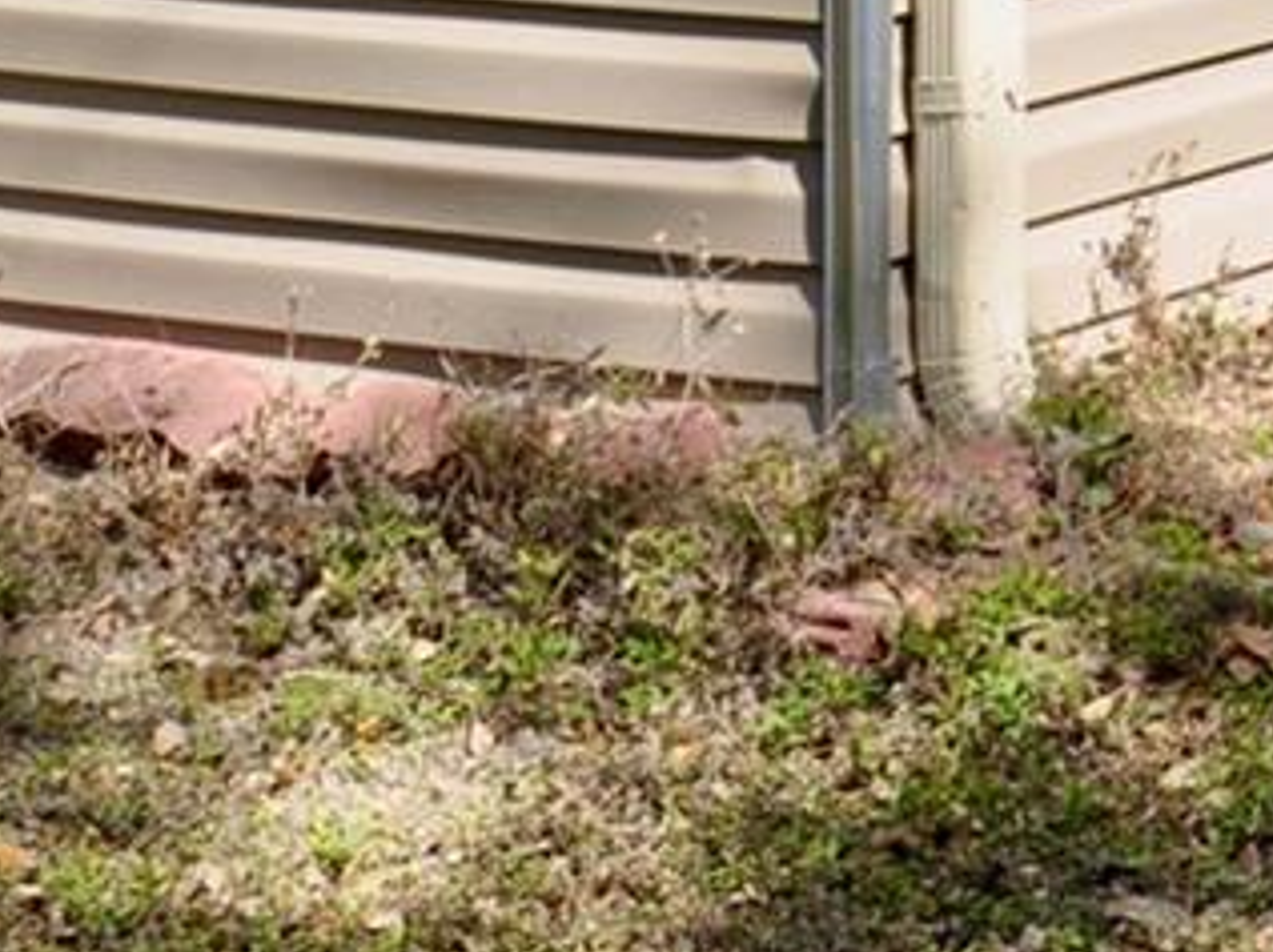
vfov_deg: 10.5
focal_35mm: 131
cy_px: -876
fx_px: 4812
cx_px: 2670
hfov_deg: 12.8
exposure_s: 1/125
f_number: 11
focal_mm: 18
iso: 200
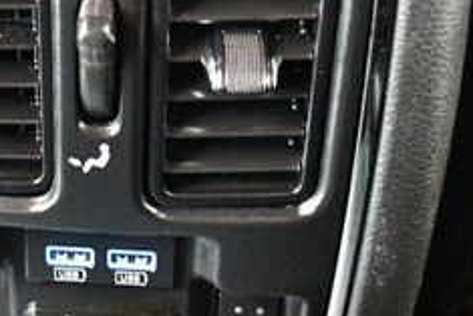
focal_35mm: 98
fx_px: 1288
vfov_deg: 14.0
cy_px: 105
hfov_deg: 20.2
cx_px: 12
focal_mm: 24
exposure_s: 1/8
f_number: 3.8
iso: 12800
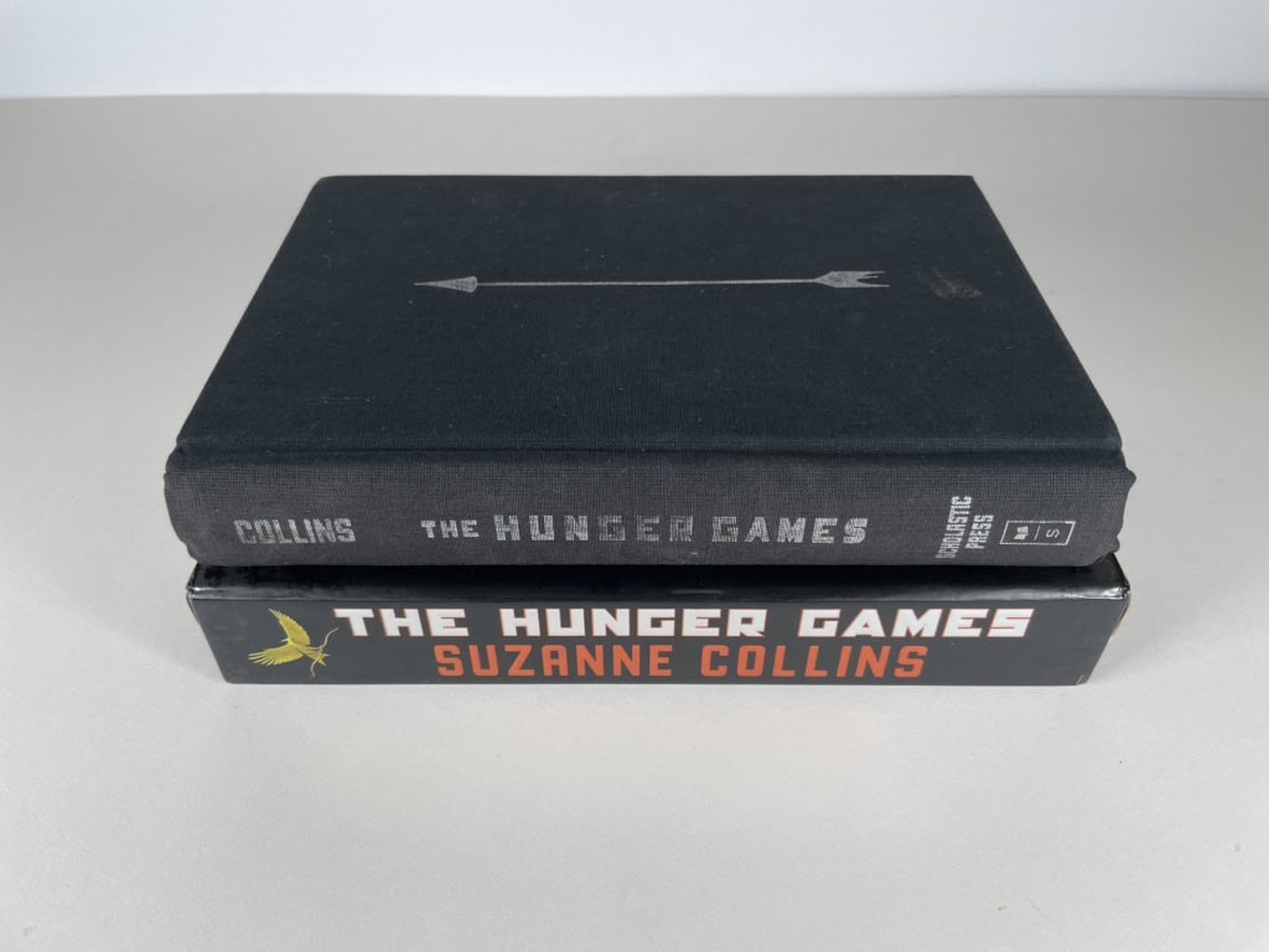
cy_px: 476
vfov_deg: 53.1
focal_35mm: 26
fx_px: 953
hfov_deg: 67.3
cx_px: 634
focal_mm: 4.2
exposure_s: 1/121
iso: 64
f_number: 1.6
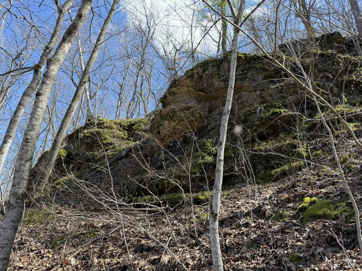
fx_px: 251
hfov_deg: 71.6
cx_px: 181
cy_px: 136
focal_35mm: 24
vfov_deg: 56.8
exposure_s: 1/689
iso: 100
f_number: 1.78
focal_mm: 6.76
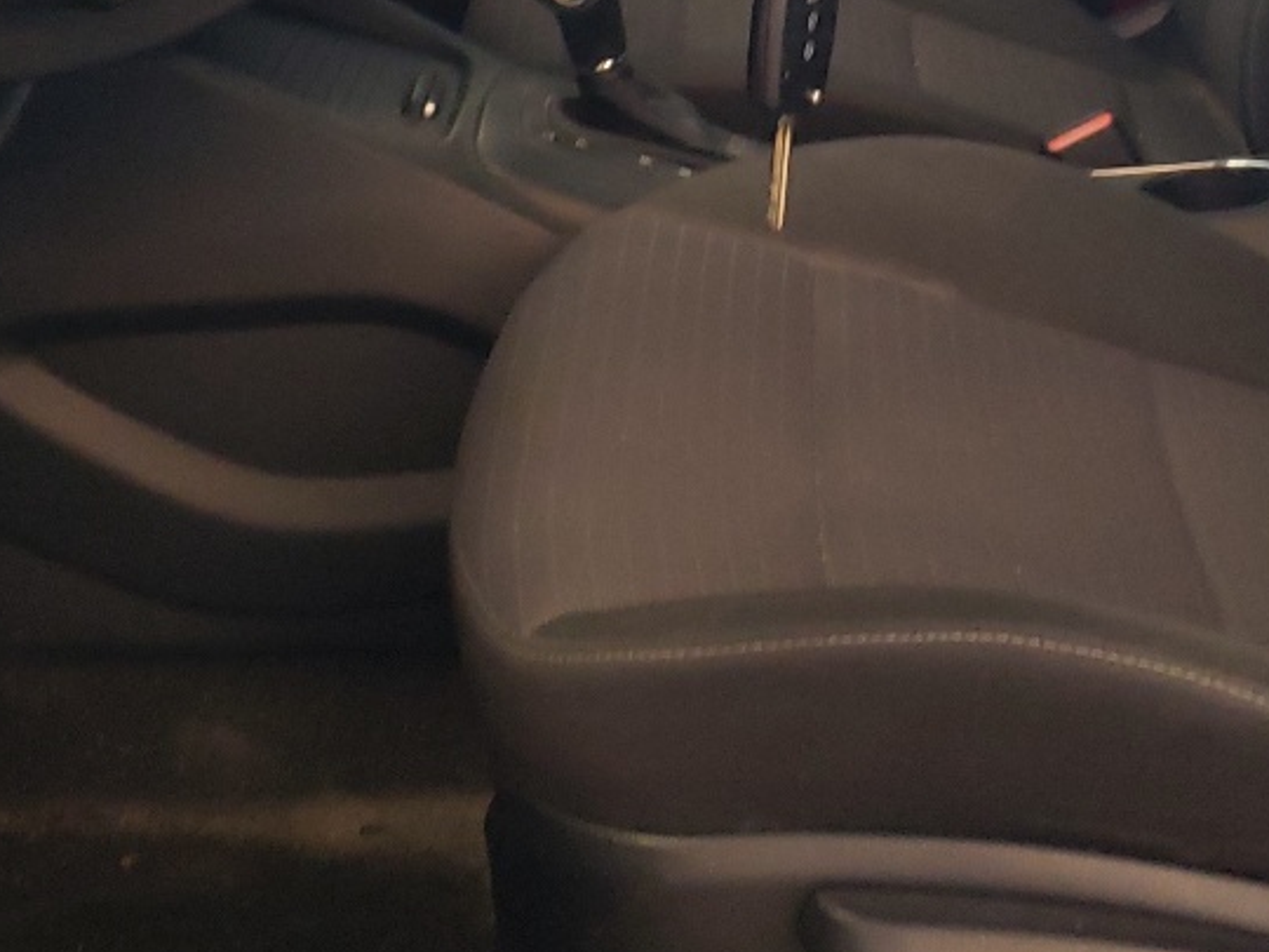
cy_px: -197
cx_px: 891
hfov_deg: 25.1
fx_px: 2823
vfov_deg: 18.2
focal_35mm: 77
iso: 260
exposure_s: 1/30
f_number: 1.5
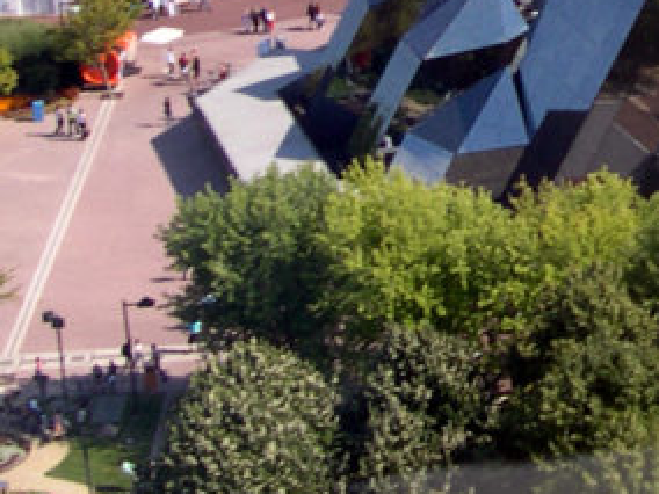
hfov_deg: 14.0
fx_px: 2608
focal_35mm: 137
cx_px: 780
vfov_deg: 10.4
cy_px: -274
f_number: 7.6
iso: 100
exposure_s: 1/111
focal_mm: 8
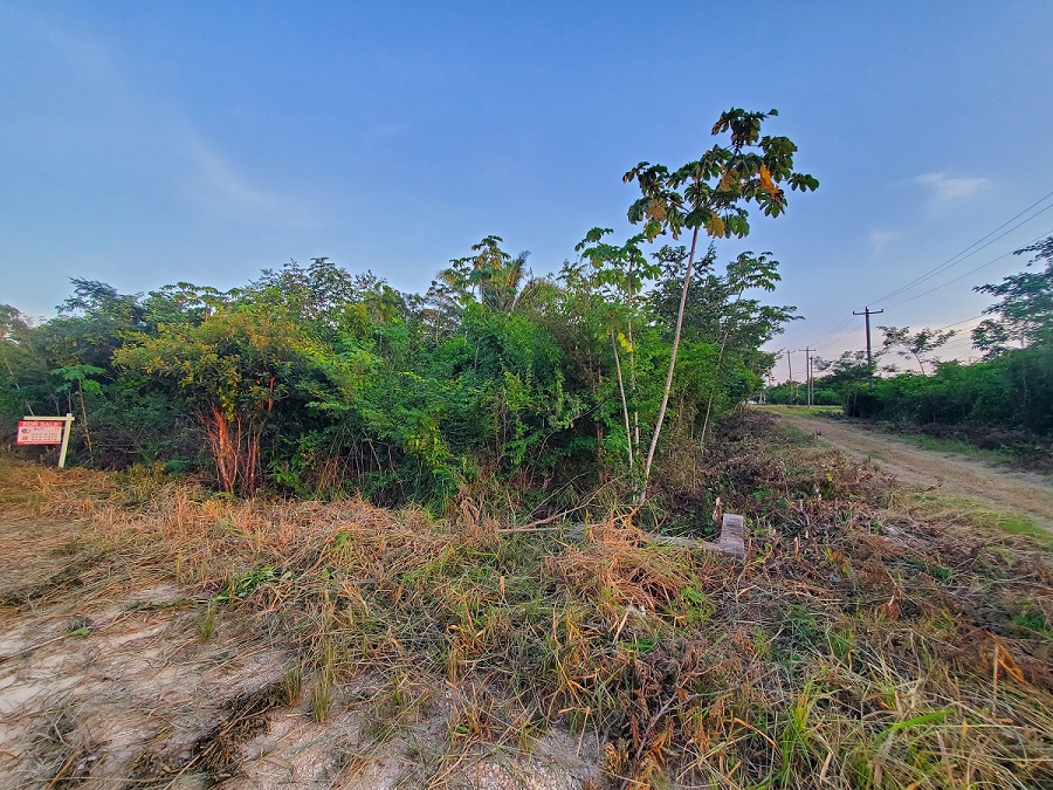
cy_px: 395
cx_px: 526
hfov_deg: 106.2
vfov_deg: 89.9
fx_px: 395
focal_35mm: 13
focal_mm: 1.8
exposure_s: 1/60
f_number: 2.2
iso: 50
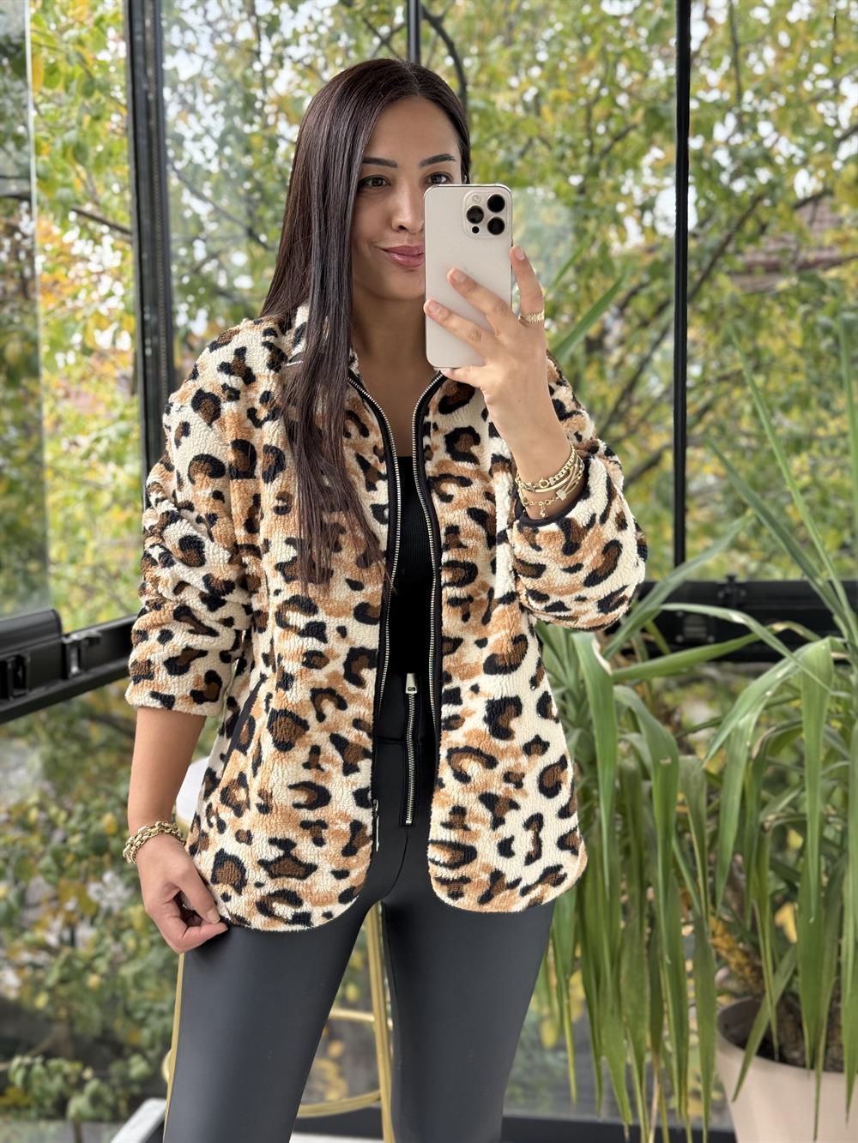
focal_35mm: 48
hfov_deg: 30.3
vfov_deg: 39.7
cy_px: 572
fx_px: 1586
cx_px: 429
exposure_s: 1/233
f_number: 1.78
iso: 100
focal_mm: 6.76
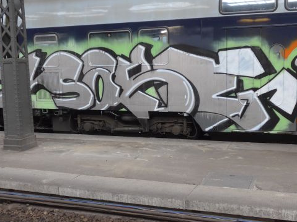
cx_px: 149
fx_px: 412
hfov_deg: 39.7
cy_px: 113
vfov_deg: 30.3
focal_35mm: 48
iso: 320
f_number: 3
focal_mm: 9.5
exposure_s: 1/60
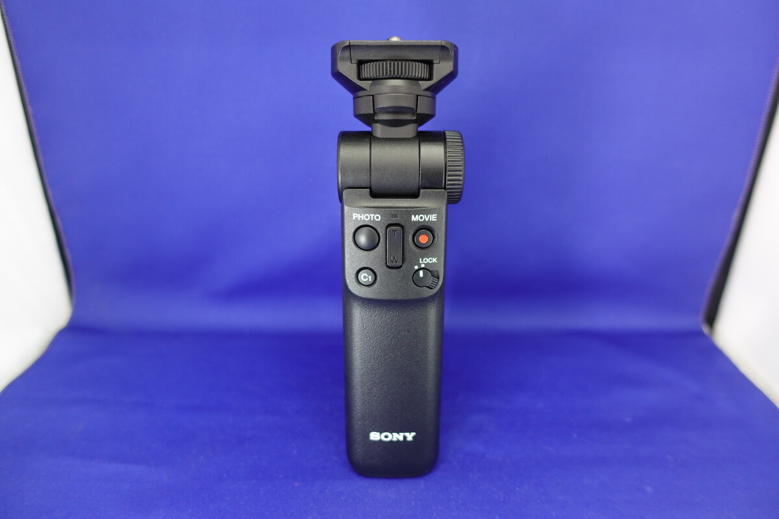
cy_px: 260
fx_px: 519
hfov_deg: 73.7
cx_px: 390
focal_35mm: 24
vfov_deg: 53.1
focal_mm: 8.8
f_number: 1.8
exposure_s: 1/30
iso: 200
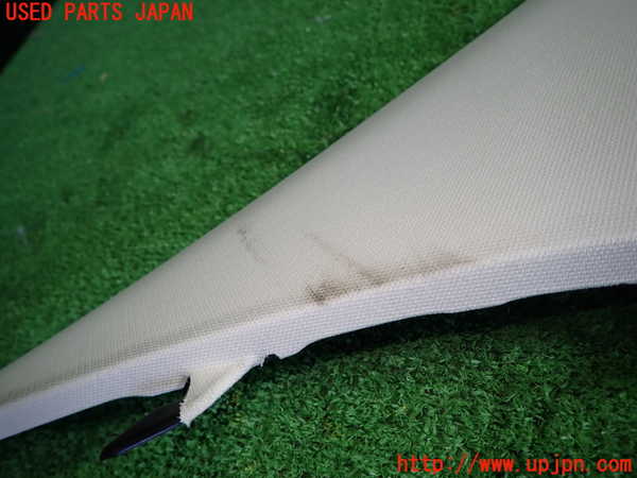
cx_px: 318
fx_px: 460
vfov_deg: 54.9
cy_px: 239
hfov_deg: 69.4
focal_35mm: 25
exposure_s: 1/100
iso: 100
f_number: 2
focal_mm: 4.5
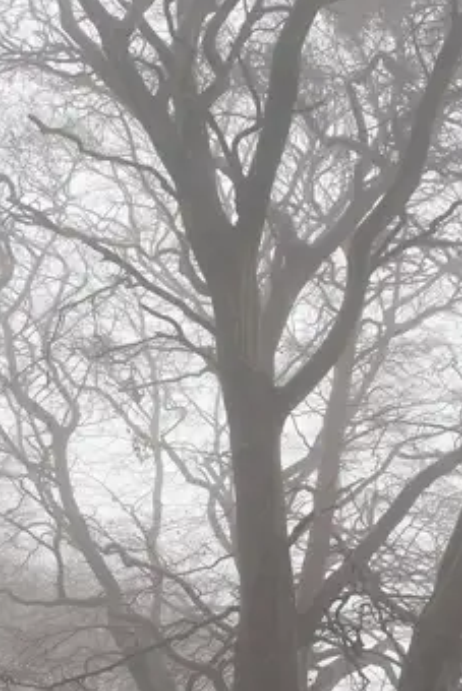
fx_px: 1884
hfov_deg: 14.0
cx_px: 151
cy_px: 618
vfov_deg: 20.4
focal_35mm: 98
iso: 320
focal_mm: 37
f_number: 8
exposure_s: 1/80
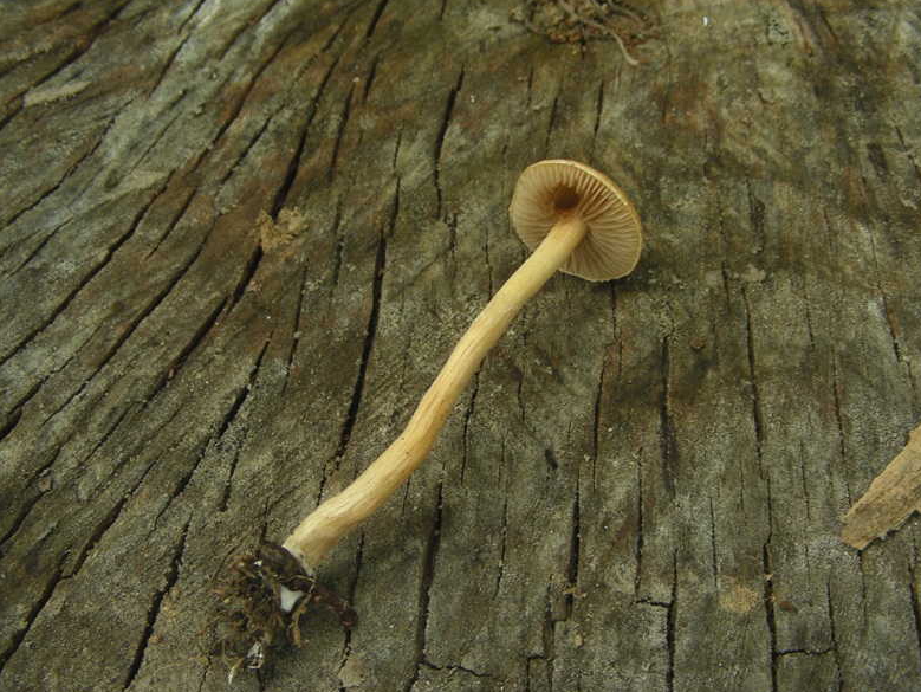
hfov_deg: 47.8
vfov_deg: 36.8
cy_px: 351
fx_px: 1038
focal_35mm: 39
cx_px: 471
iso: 50
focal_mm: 6.3
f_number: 3.5
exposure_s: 1/58.5
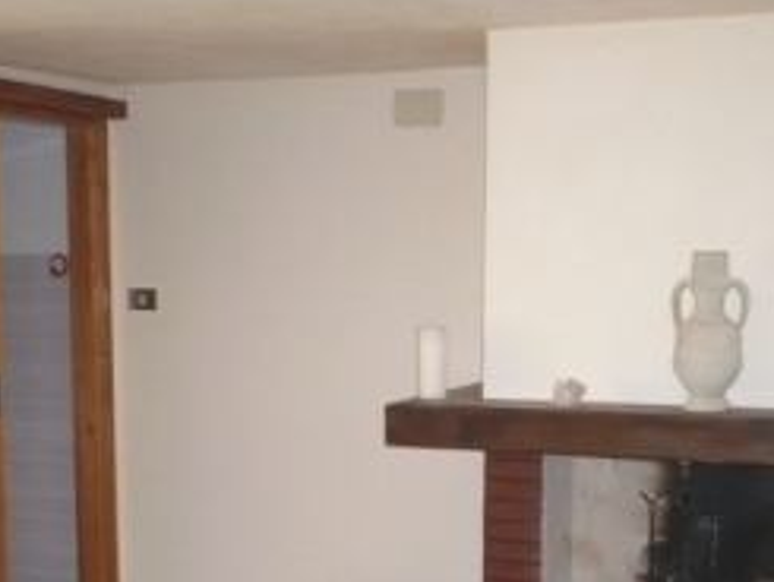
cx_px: 445
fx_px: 1432
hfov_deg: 30.2
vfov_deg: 22.6
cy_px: 465
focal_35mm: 64
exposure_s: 1/30
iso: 250
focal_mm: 5.8
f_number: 2.8
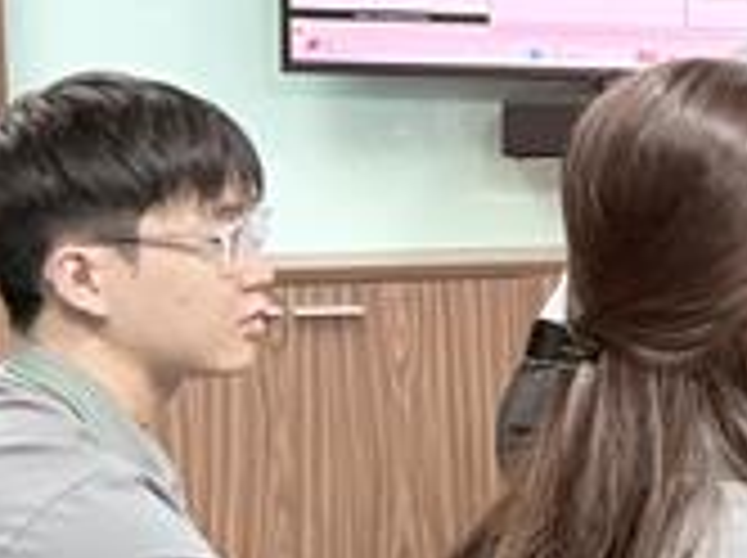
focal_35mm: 116
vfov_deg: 12.7
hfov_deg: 13.6
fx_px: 2500
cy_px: 333
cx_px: 1647
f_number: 1.78
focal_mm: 6.76
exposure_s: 1/50
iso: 160
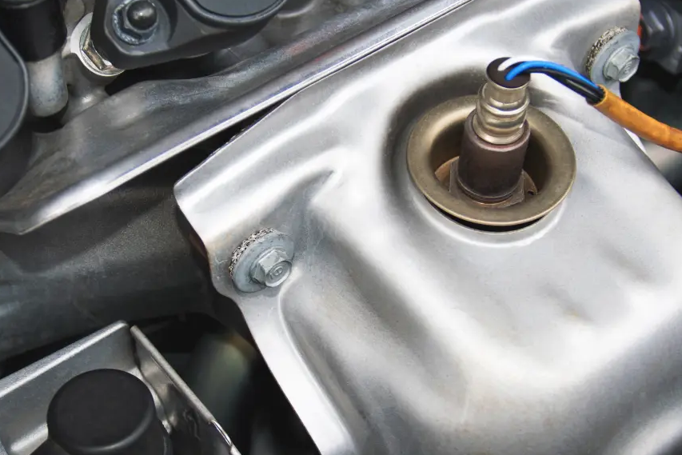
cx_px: 286
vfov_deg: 16.9
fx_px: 1535
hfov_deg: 25.0
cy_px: 214
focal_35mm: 81
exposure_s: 1/180
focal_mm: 24
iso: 100
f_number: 3
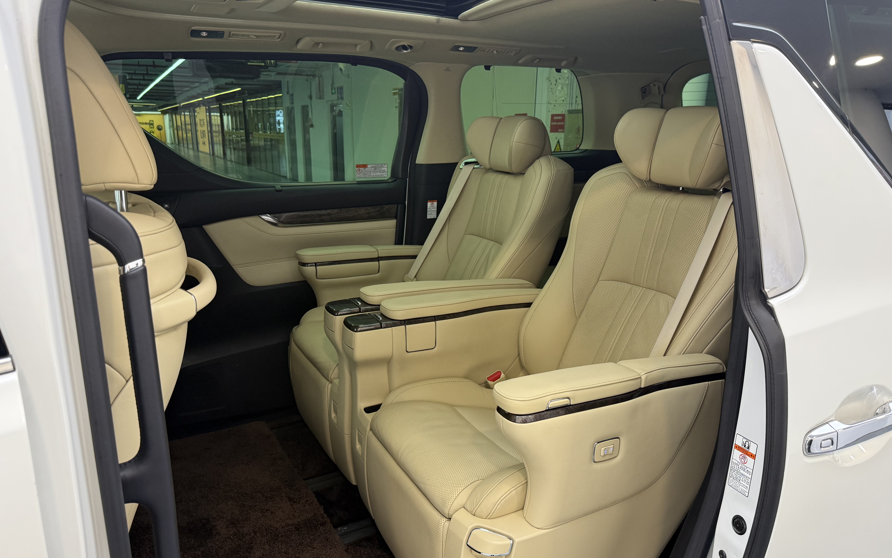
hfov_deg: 70.4
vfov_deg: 47.3
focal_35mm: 26
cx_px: 444
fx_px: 632
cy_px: 334
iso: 200
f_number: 1.78
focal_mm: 6.76
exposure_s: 1/100
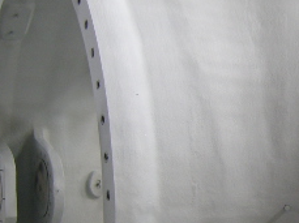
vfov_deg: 15.0
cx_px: 295
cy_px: 170
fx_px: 845
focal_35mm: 98
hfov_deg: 19.5
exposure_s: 1/30
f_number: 2.8
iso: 50
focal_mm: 5.95
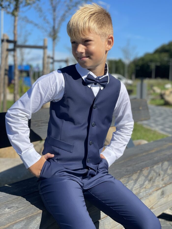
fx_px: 344
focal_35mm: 52
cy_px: 114
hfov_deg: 28.0
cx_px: 86
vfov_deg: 36.8
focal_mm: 6
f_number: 2
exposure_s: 1/2083
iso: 32
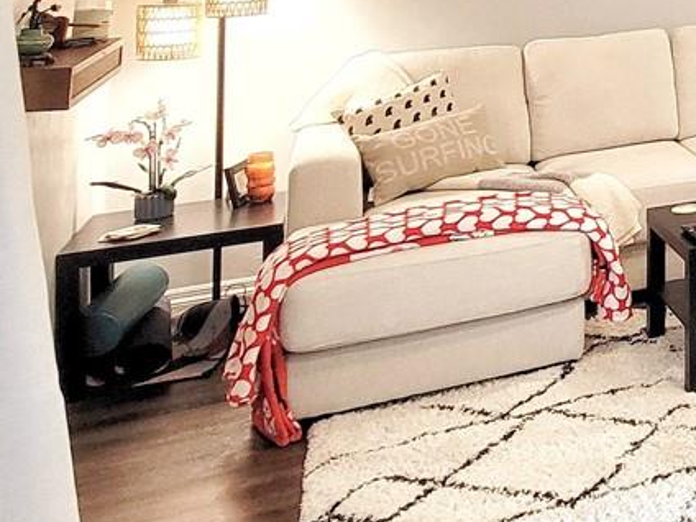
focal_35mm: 49
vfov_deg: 26.9
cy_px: -76
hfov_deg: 26.7
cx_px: 1064
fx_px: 985
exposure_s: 1/60
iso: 250
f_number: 2.2
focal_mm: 2.2
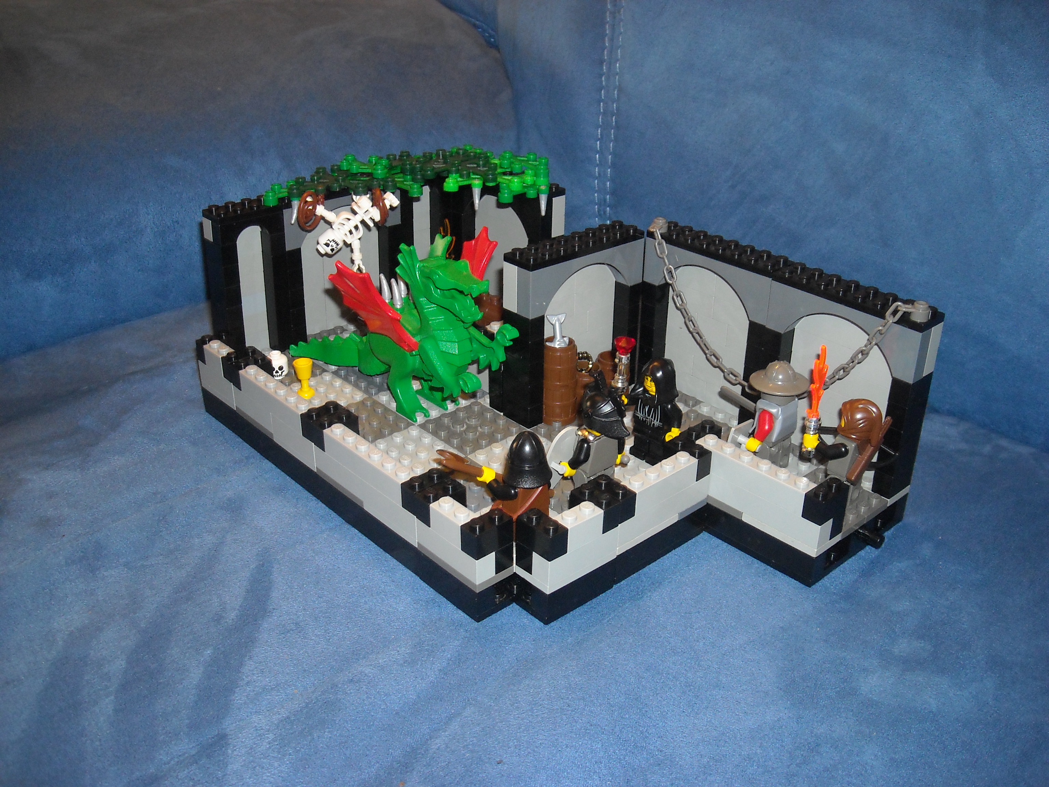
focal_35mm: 35
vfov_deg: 40.7
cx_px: 524
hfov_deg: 52.6
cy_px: 394
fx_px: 1061
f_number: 2.8
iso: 200
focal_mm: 5.7
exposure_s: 1/60
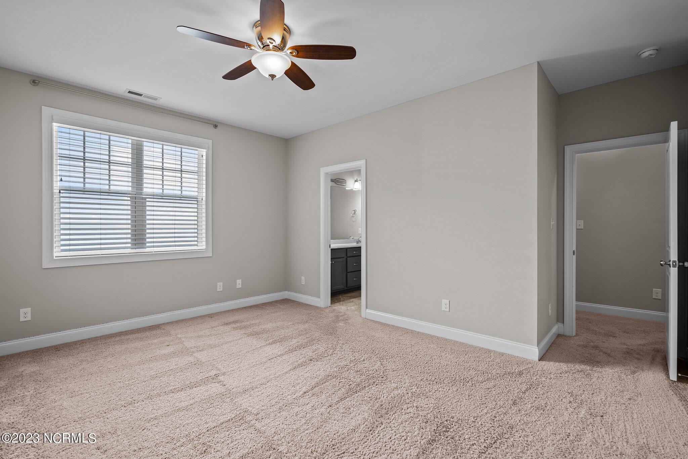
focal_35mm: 16
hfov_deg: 96.7
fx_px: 306
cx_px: 344
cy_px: 230
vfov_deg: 73.7
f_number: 4
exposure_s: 1/6
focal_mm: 16
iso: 250
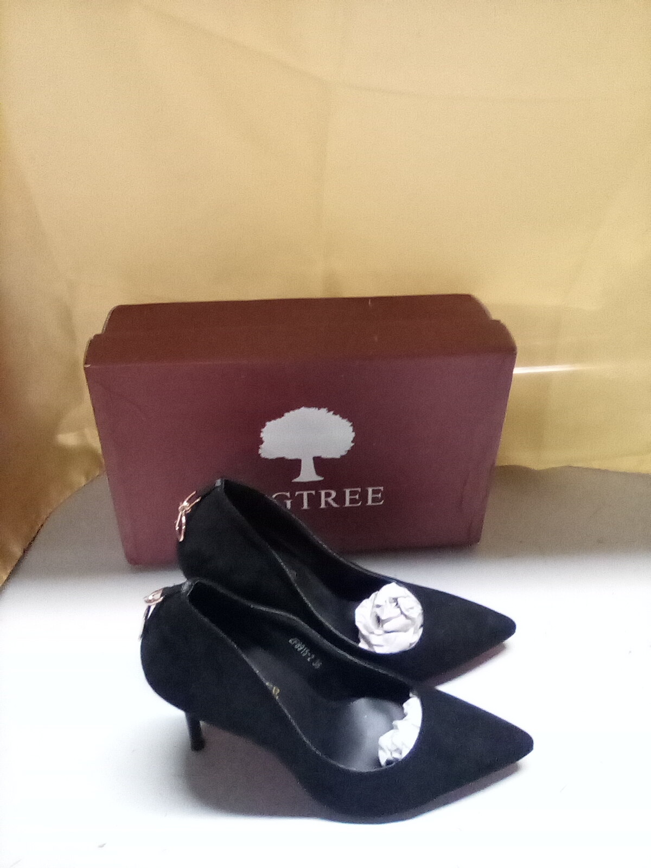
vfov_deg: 63.4
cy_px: 434
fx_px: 702
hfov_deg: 49.7
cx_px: 326
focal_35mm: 28
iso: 472
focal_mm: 2.27
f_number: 2.2
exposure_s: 1/20
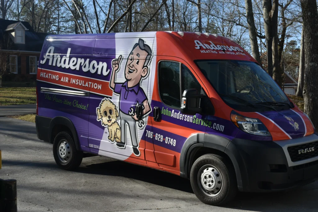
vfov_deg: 25.8
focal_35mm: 52
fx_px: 464
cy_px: 106
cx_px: 159
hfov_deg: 37.8
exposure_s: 1/250
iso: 160
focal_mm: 35
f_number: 8
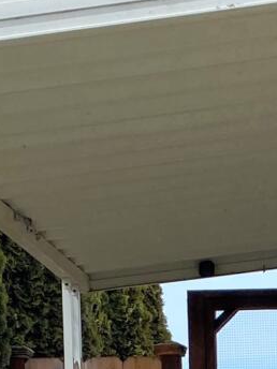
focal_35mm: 151
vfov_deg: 12.3
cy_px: 604
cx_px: 353
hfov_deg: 9.7
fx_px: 1611
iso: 32
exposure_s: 1/3846
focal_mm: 4.25
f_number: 1.8
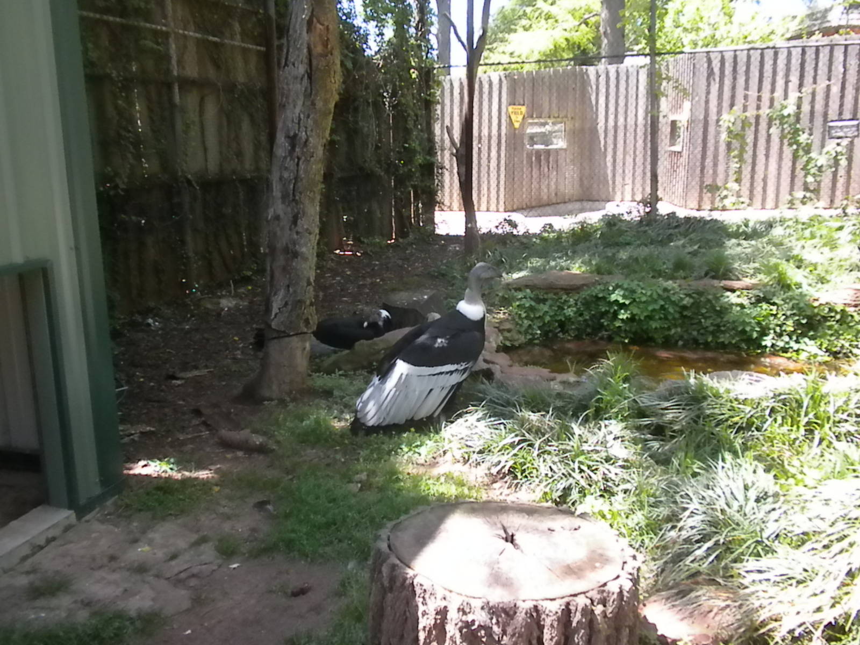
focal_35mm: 37
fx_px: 919
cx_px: 430
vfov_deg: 38.7
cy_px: 322
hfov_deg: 50.1
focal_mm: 6.6
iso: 640
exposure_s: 1/438
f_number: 3.5
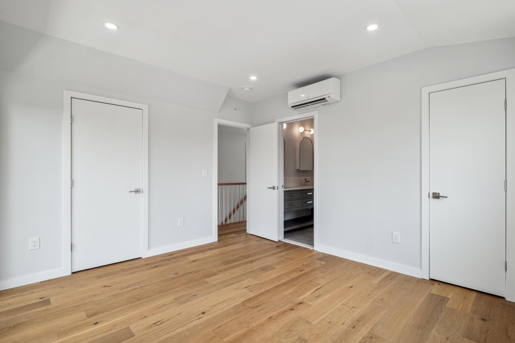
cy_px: 178
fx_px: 229
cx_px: 268
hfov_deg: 96.7
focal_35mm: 16
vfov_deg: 73.7
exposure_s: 1/25
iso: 320
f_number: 9
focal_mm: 10
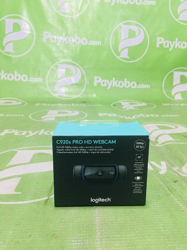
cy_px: 125
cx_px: 94
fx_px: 209
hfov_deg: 48.2
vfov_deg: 61.7
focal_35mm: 29
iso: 64
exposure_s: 1/17
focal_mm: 4.15
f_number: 2.2
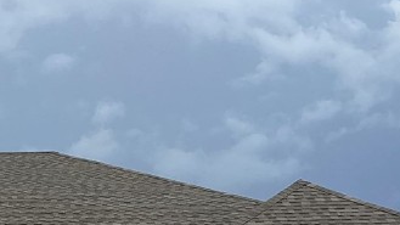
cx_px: 0
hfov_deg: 19.8
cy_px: 412
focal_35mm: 105
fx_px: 1114
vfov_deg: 10.8
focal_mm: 3.3
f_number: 2.4
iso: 25
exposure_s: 1/886
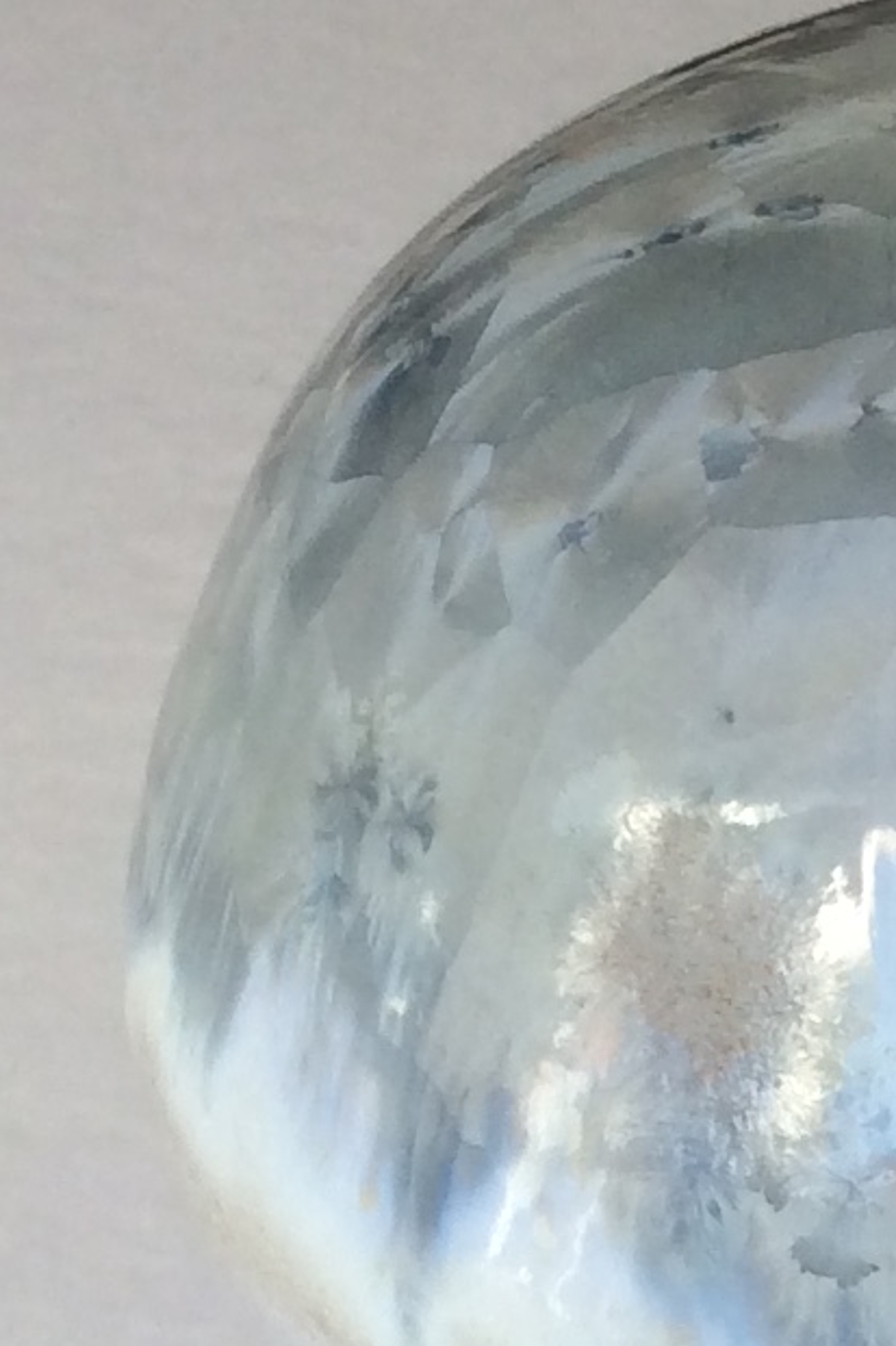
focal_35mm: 139
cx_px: 881
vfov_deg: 14.2
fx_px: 5192
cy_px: 1737
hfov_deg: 9.8
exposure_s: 1/100
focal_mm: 3.3
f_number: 2.4
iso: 32
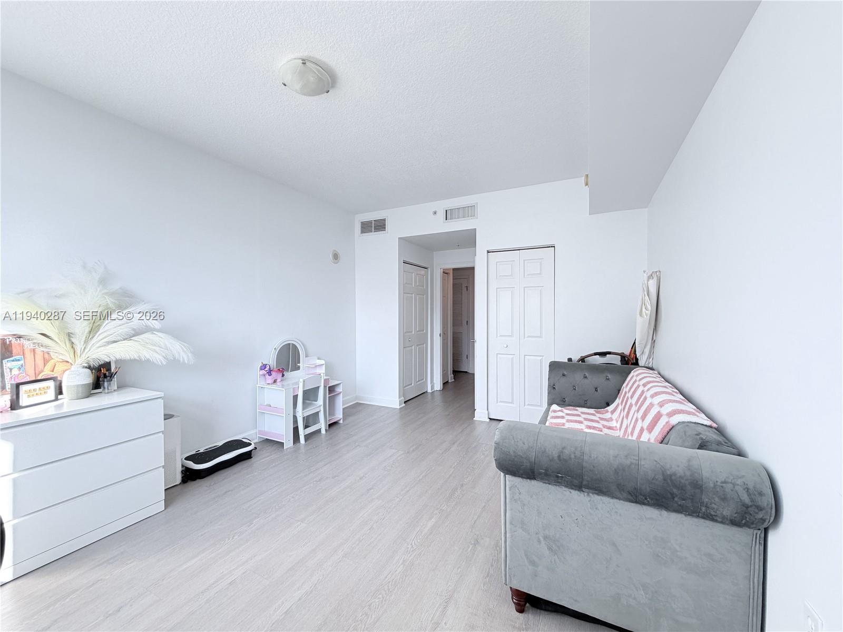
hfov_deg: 102.1
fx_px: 341
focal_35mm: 14
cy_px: 316
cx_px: 422
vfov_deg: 85.7
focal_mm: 2.22
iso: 100
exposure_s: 1/121
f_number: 2.2
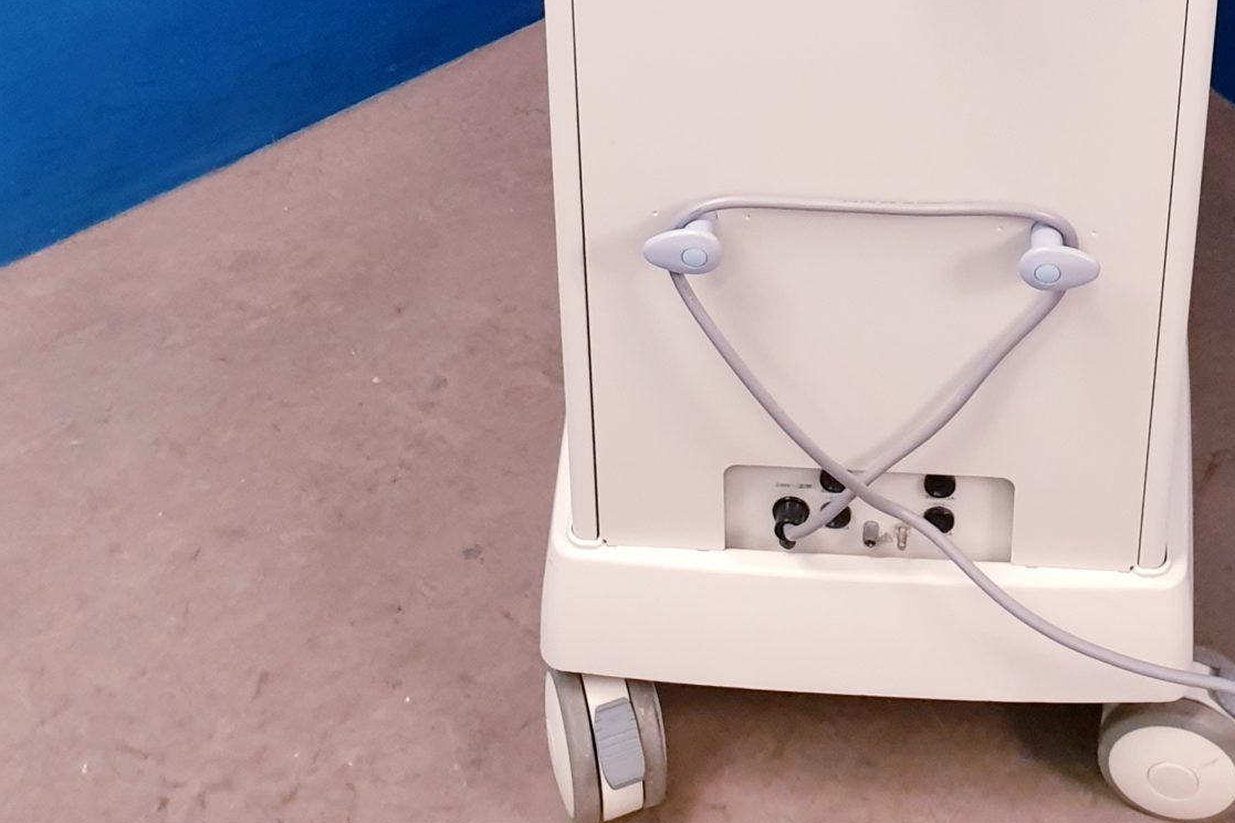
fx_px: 2126
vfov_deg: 18.1
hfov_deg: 31.8
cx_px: 919
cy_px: -587
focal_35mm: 62
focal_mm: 4.3
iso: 200
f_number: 2.4
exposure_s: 1/50
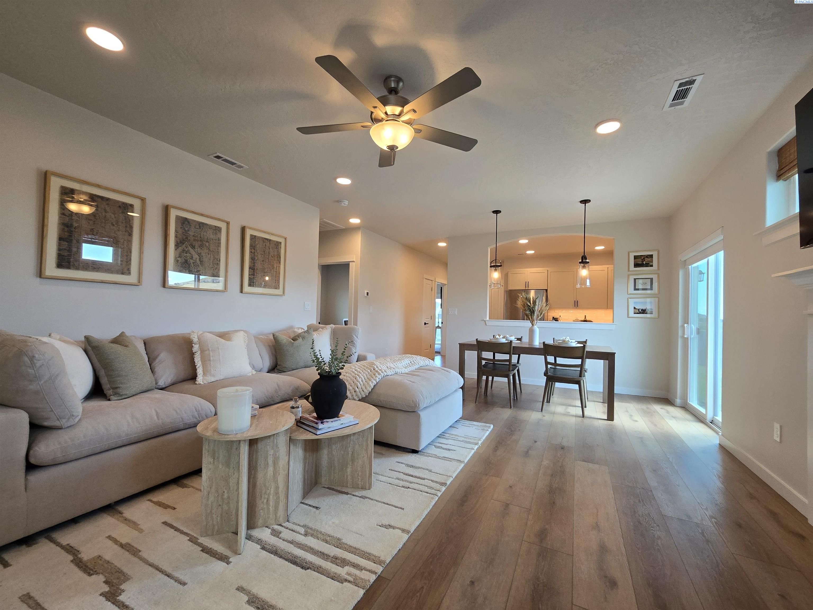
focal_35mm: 13
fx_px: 305
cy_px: 305
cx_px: 406
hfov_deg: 106.2
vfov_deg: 89.9
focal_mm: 2.2
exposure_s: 1/60
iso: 64
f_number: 2.2
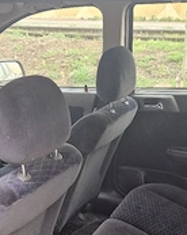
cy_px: 223
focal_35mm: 52
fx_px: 360
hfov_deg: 29.1
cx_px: 107
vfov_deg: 33.6
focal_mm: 5.4
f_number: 1.8
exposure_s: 1/182
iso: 100
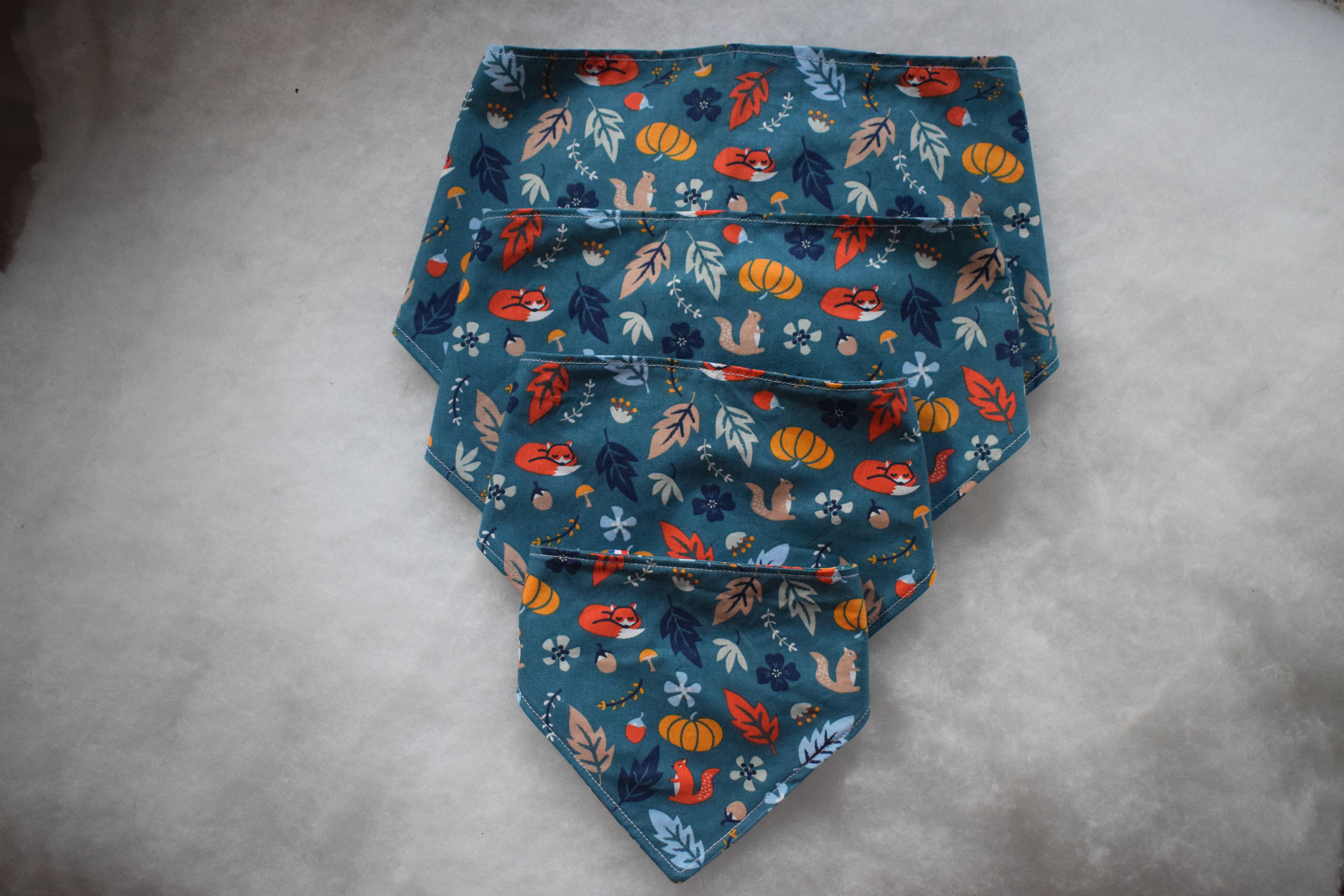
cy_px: 448
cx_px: 672
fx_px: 1288
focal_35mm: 34
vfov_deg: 38.4
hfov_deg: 55.1
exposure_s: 1/200
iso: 3200
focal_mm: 23
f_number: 3.8
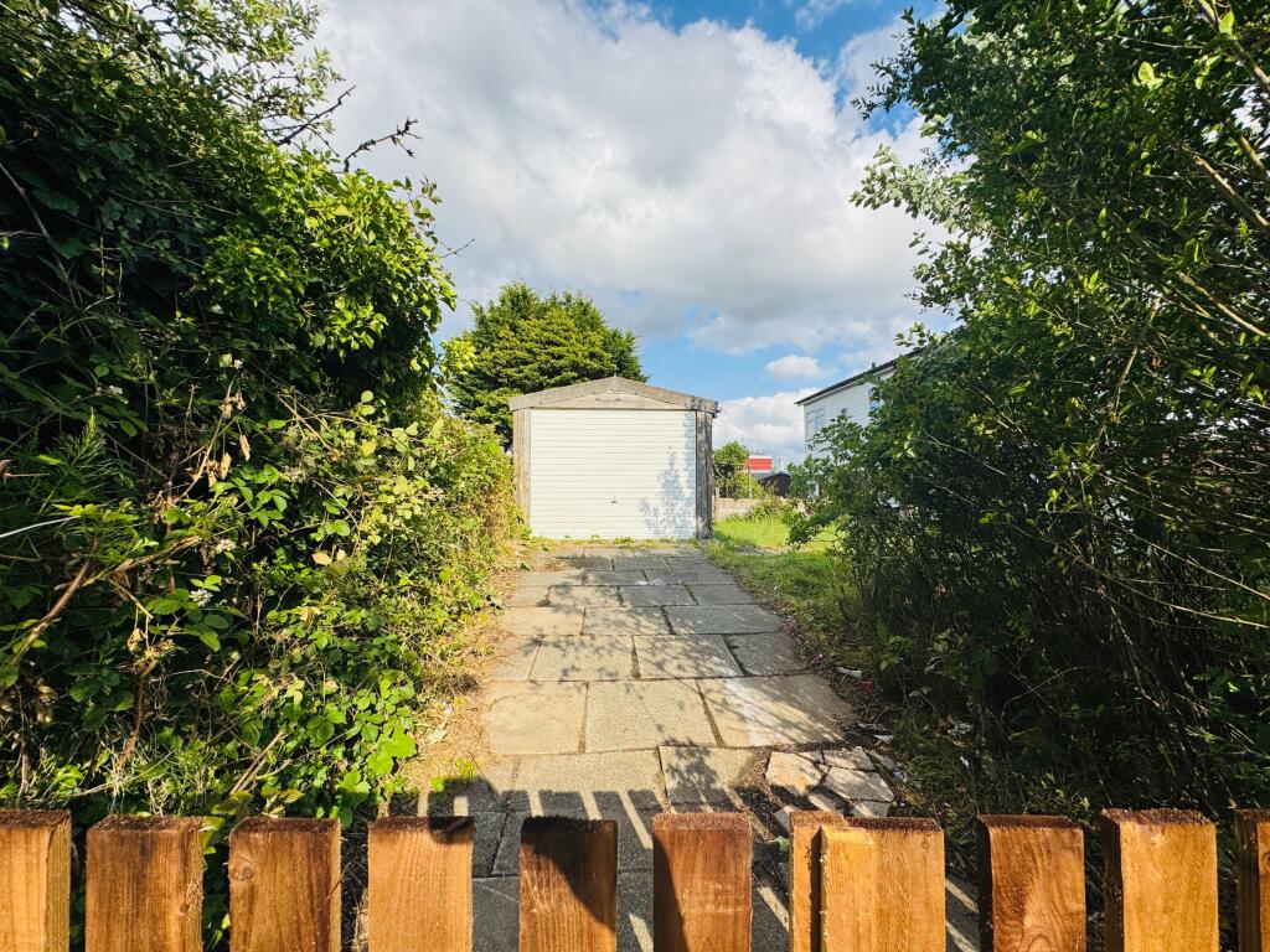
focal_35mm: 14
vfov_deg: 85.7
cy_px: 476
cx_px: 635
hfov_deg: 102.1
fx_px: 514
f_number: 2.2
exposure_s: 1/2083
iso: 40
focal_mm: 2.22
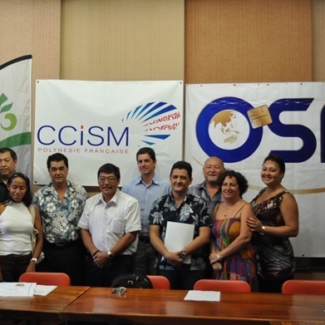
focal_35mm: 51
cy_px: 162
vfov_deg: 33.4
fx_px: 542
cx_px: 102
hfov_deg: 33.0
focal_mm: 26
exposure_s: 1/40
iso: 800
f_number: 4.2
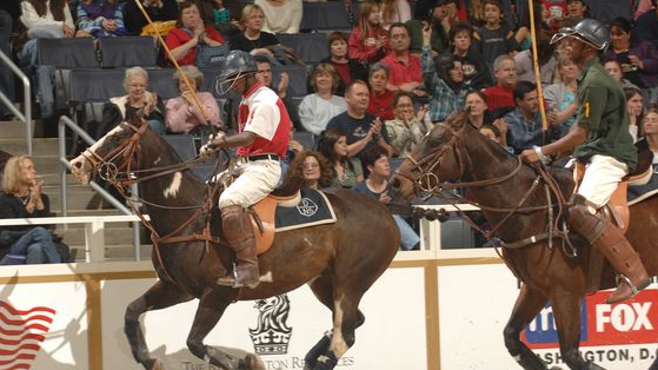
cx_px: 310
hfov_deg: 9.6
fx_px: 3917
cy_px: 206
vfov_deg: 5.4
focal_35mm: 225
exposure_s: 1/250
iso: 320
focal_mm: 125
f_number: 4.5
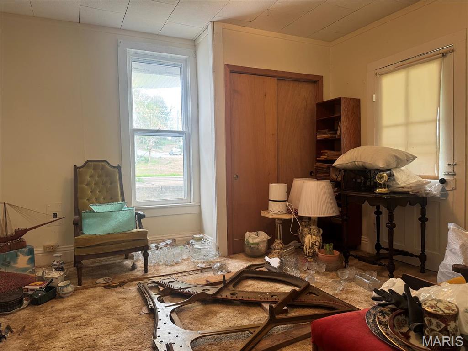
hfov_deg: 71.6
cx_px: 234
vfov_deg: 56.8
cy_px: 176
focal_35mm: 24
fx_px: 324
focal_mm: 6.76
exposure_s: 1/60
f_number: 1.78
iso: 125
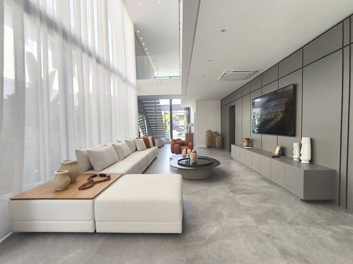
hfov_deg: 94.5
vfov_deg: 78.1
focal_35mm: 16
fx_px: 163
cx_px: 176
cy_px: 132
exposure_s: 1/120
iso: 64
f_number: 2.2
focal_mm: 1.65
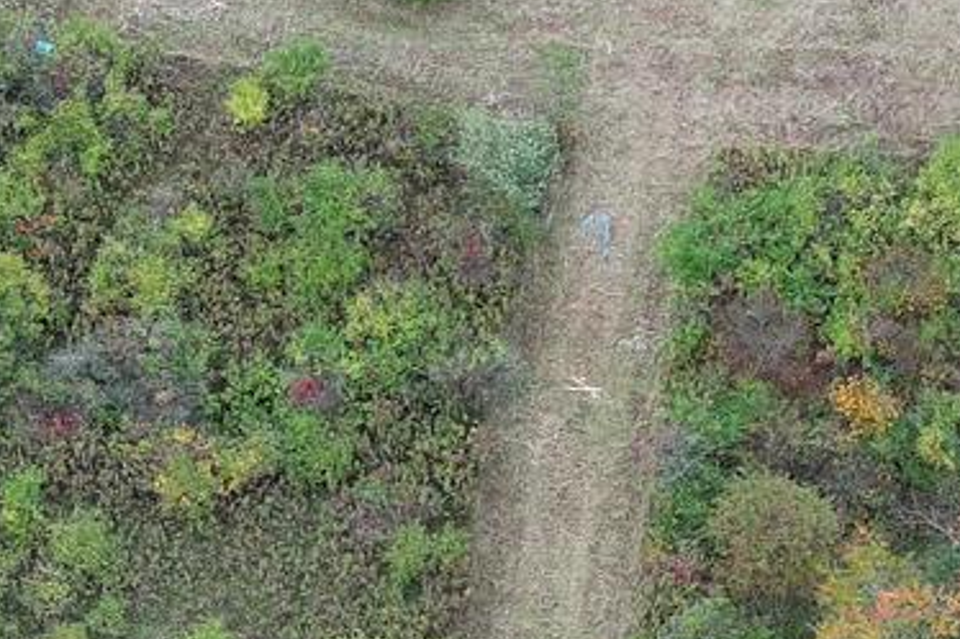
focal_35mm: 159
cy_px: 201
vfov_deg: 8.6
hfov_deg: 12.9
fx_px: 4238
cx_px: 590
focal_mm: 10.57
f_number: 2.8
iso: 100
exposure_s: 1/144
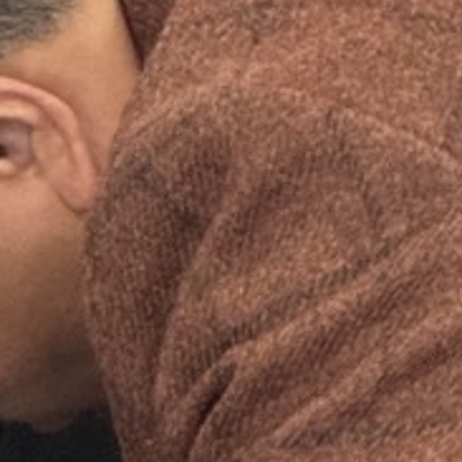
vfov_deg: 3.7
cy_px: 91
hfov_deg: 3.6
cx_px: -533
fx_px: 7203
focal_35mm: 477
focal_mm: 9
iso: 250
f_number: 2.8
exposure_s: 1/60
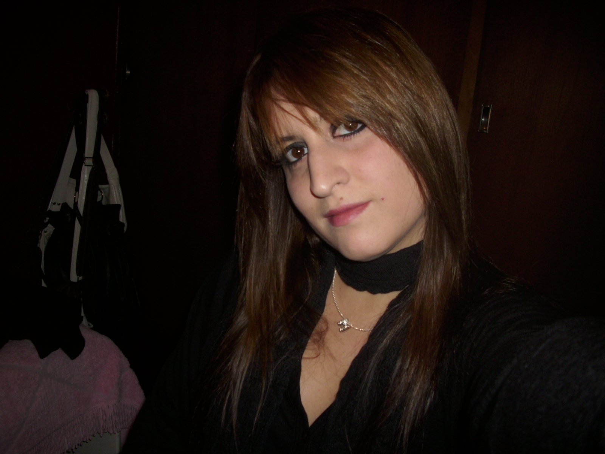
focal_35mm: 31
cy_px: 227
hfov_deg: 58.4
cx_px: 302
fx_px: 542
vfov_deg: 45.4
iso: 50
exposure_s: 1/200
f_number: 2.8
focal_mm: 6.2
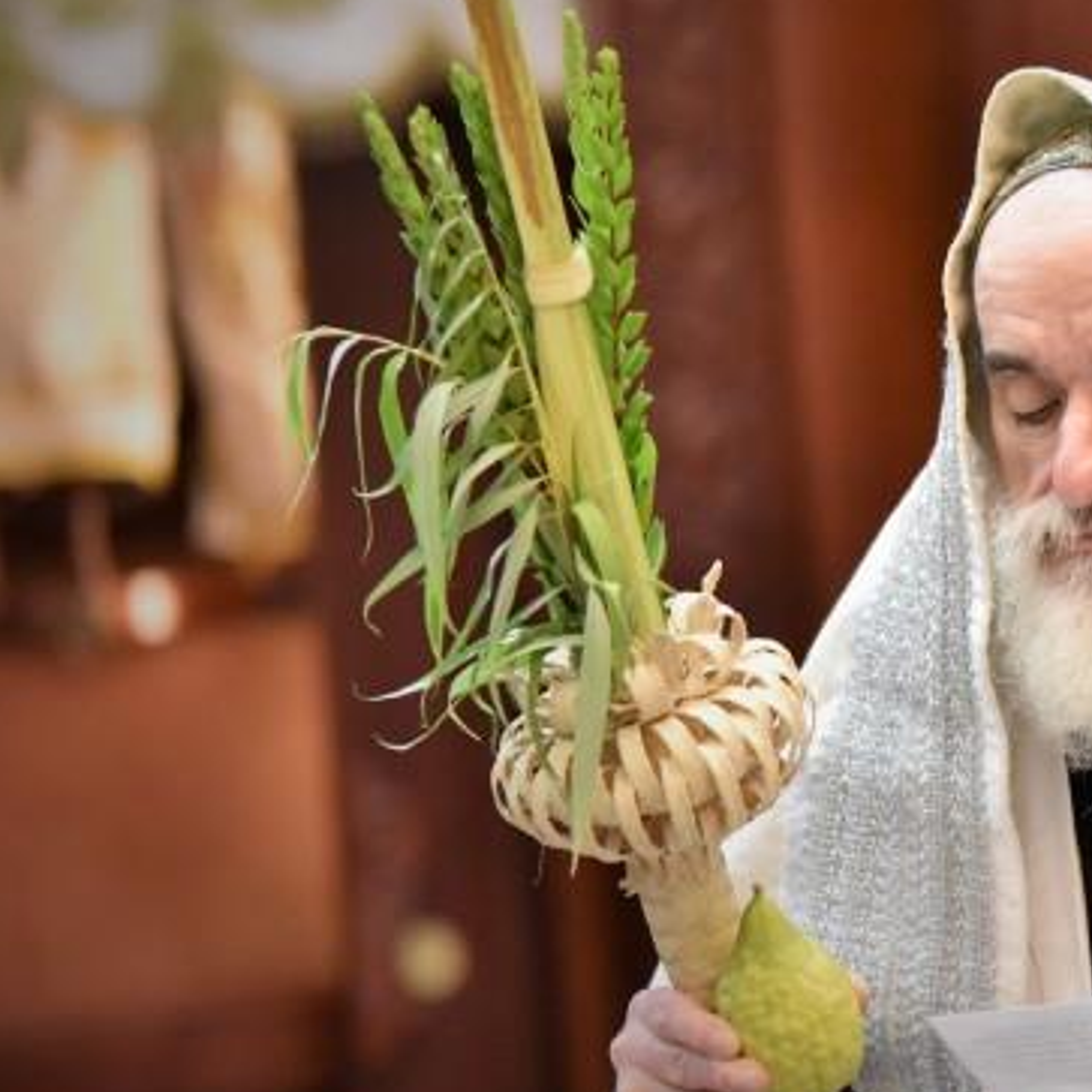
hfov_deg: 5.6
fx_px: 11135
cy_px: 477
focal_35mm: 312
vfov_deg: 5.6
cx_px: 1140
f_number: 2.8
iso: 2000
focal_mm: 130
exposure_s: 1/640
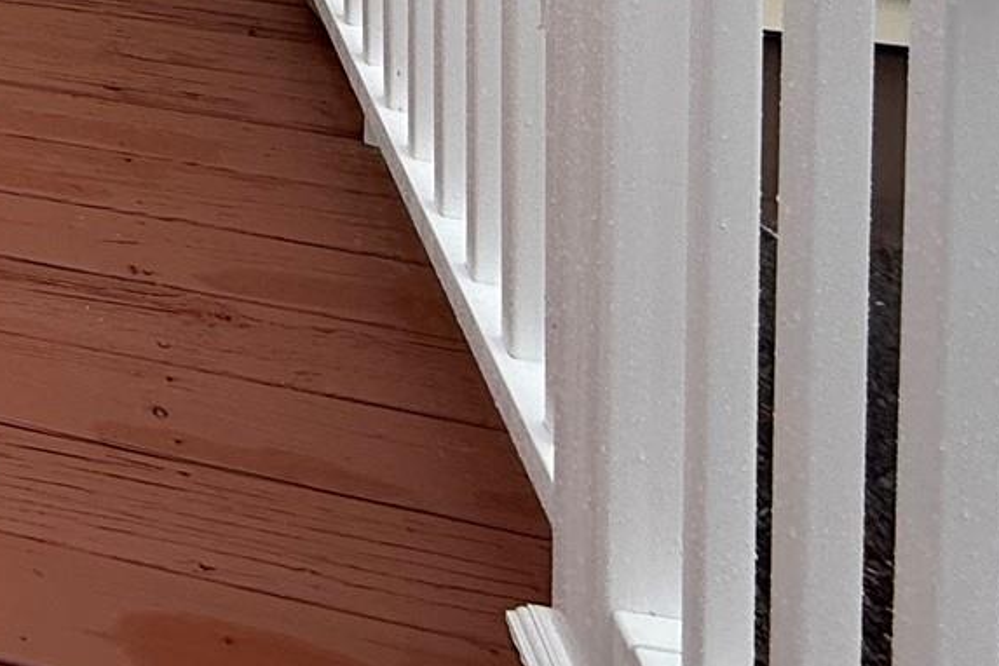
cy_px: -631
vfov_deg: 18.3
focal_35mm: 52
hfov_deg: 28.9
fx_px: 1443
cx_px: -385
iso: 50
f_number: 2.2
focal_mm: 2.22
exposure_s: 1/277
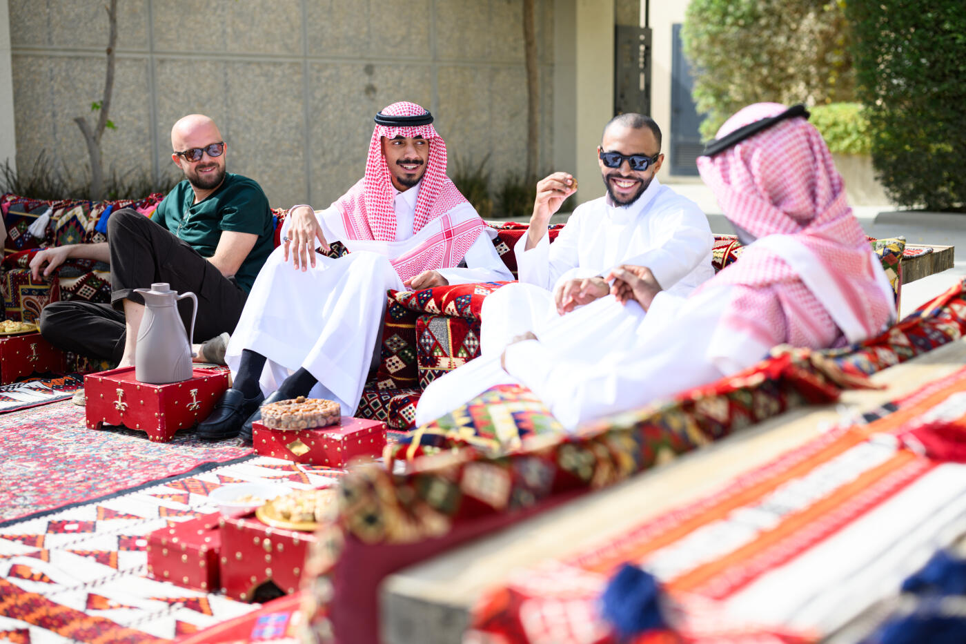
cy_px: 322
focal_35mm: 50
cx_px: 483
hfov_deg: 39.6
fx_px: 1341
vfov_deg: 27.0
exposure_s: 1/2500
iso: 100
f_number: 2.2
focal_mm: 50
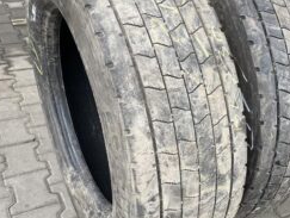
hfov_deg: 40.3
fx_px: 386
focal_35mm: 46
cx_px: 208
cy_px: 96
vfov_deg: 31.6
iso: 40
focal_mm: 4.25
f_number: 1.8
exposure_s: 1/121
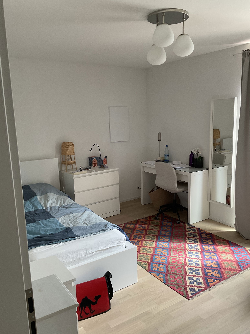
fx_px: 289
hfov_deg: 46.8
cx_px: 124
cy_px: 172
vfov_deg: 59.9
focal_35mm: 30
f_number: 1.8
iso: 64
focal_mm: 3
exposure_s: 1/93
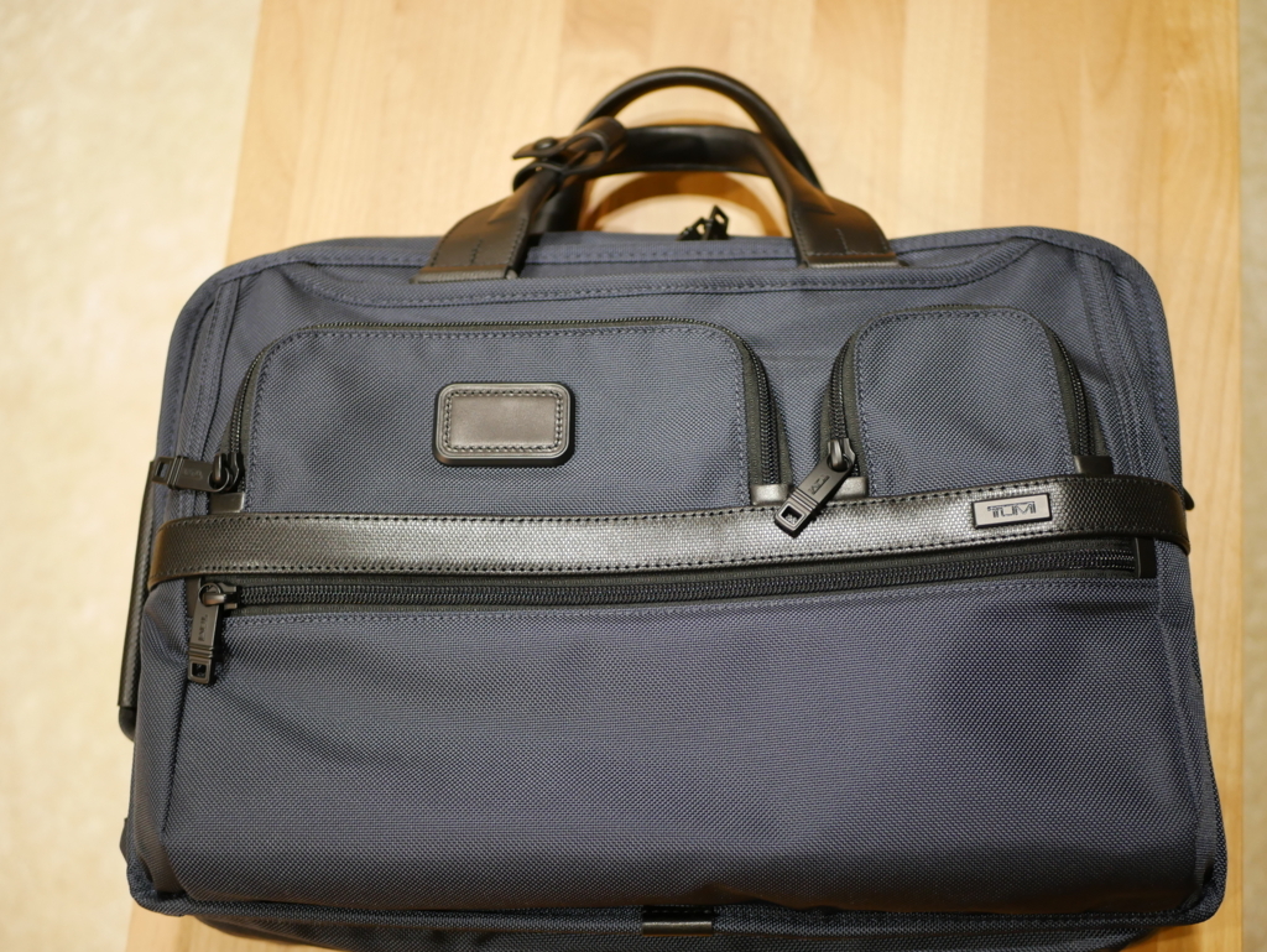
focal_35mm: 50
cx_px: 634
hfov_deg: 38.2
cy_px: 476
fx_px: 1831
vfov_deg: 29.1
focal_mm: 25
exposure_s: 1/60
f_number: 1.7
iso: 800
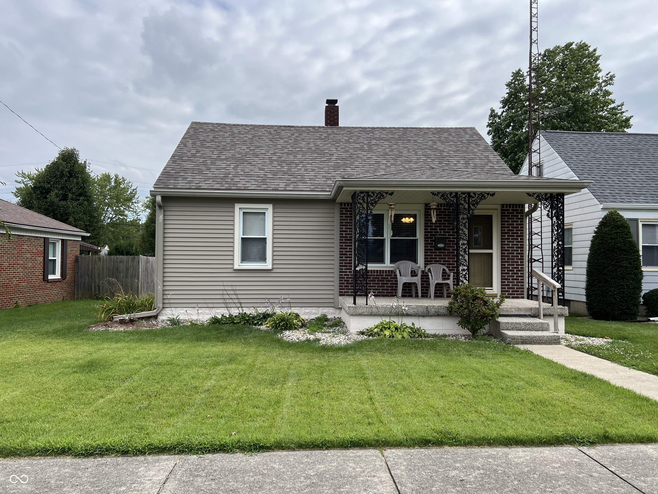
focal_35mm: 26
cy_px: 247
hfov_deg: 67.3
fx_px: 494
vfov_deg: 53.1
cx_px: 329
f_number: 1.5
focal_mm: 5.7
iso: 50
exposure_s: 1/2695
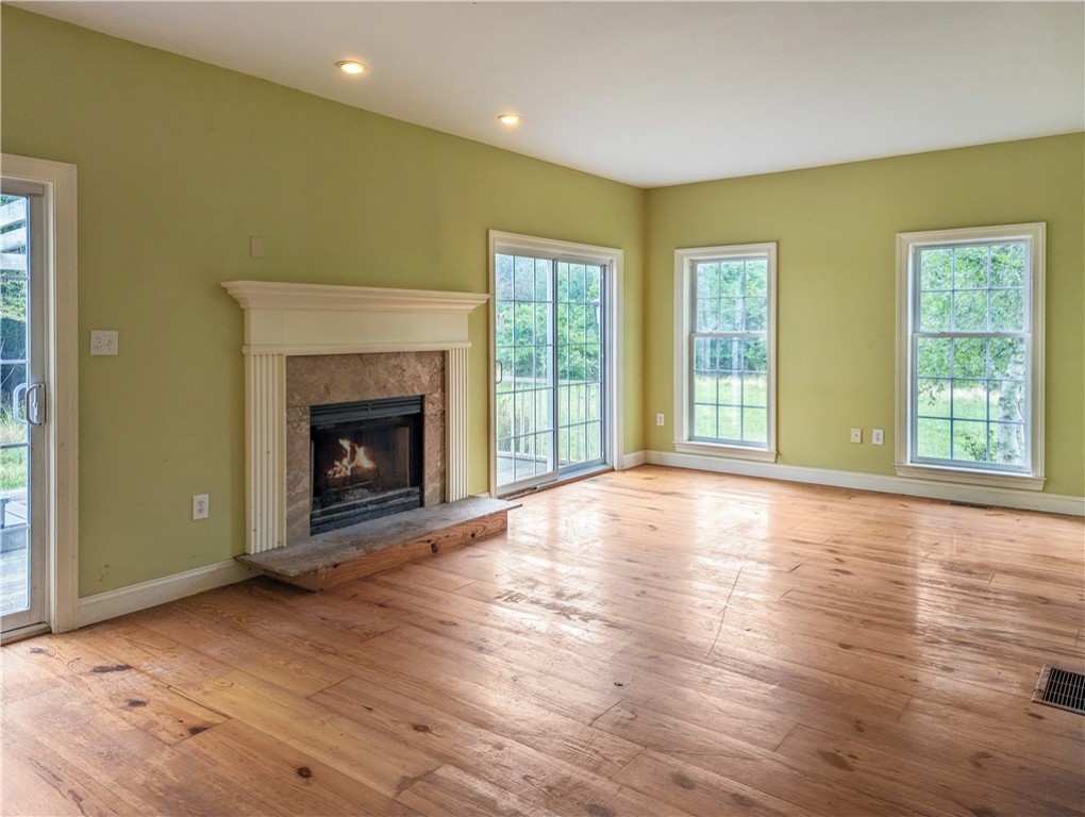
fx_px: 753
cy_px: 408
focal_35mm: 24
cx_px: 542
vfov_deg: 56.9
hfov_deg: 71.5
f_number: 1.9
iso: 46
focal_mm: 6.81
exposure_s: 1/100
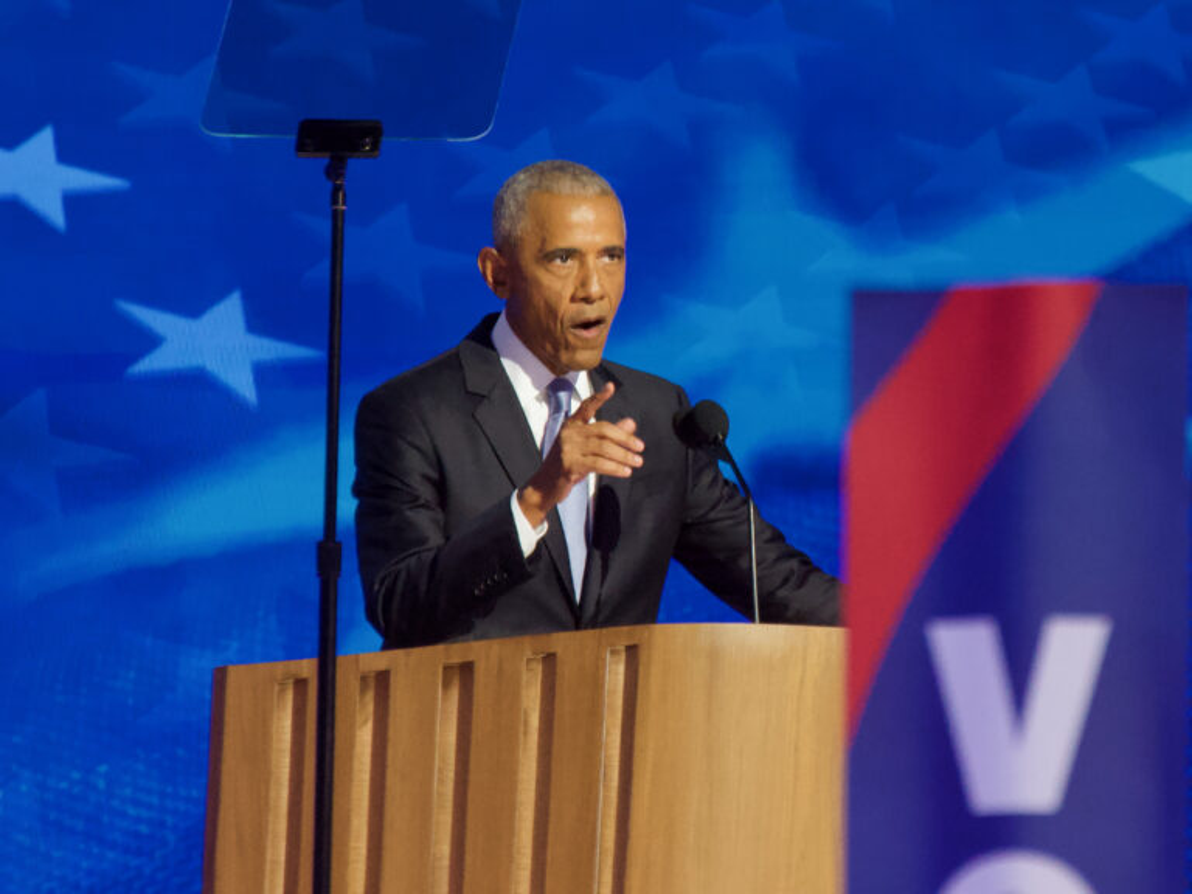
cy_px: 447
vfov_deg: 5.3
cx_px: 596
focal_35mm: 280
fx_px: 9642
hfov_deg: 7.1
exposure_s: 1/60
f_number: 5.6
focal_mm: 140
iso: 3200
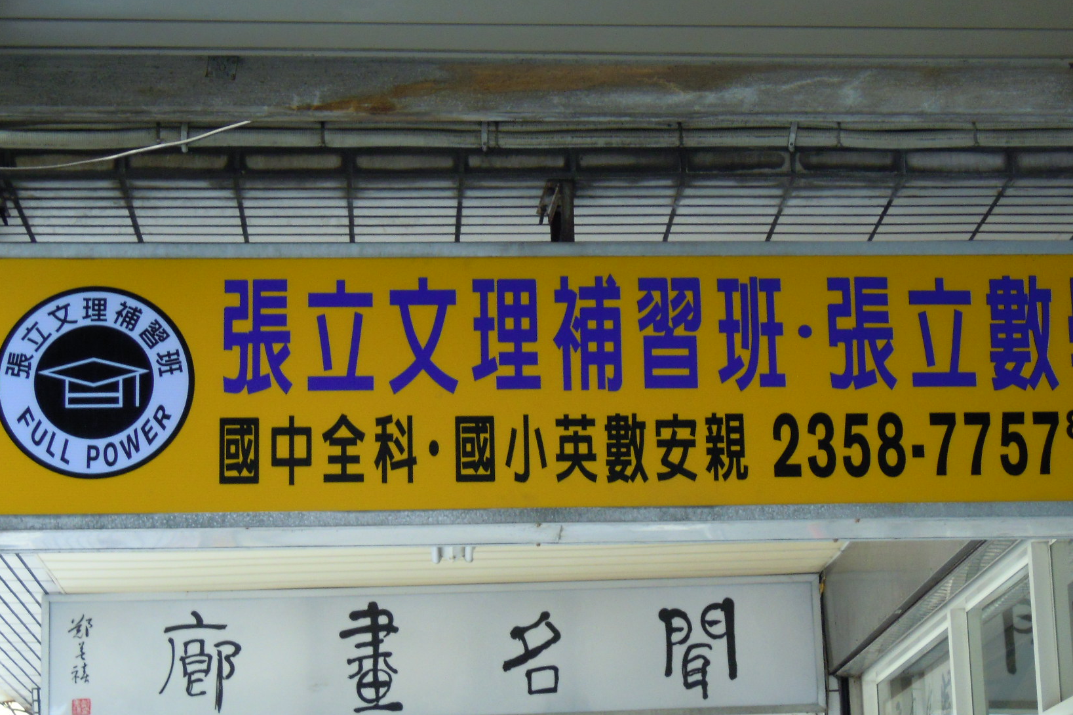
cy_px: 486
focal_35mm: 82
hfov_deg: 24.8
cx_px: 575
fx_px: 2444
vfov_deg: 16.6
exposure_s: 1/50
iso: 220
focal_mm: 11.2
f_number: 4
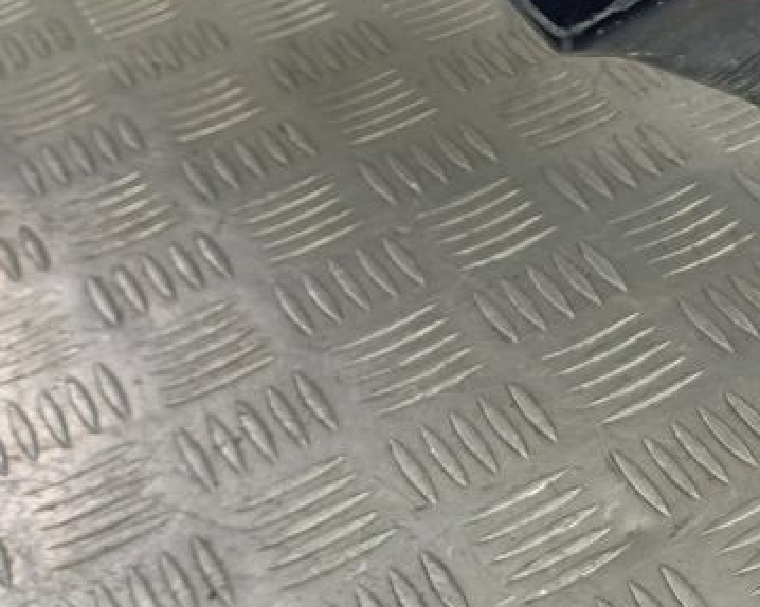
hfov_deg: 25.7
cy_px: 224
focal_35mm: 64
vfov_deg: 23.8
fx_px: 1439
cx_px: 965
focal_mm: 4.11
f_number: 1.6
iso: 201
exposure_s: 1/50
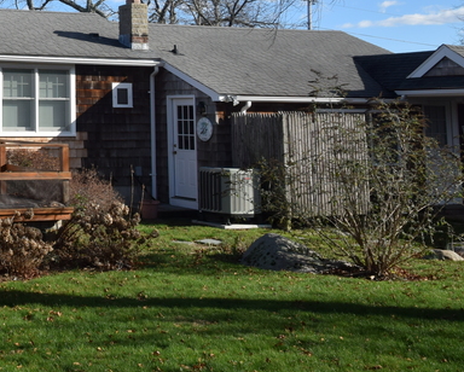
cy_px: 18
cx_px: -111
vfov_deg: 24.5
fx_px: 825
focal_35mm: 60
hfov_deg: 27.2
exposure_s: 1/320
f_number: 9
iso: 100
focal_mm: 16
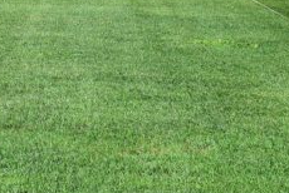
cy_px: -56
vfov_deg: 8.0
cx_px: -38
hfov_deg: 11.9
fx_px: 1366
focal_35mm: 170
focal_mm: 34
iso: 400
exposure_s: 1/500
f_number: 11
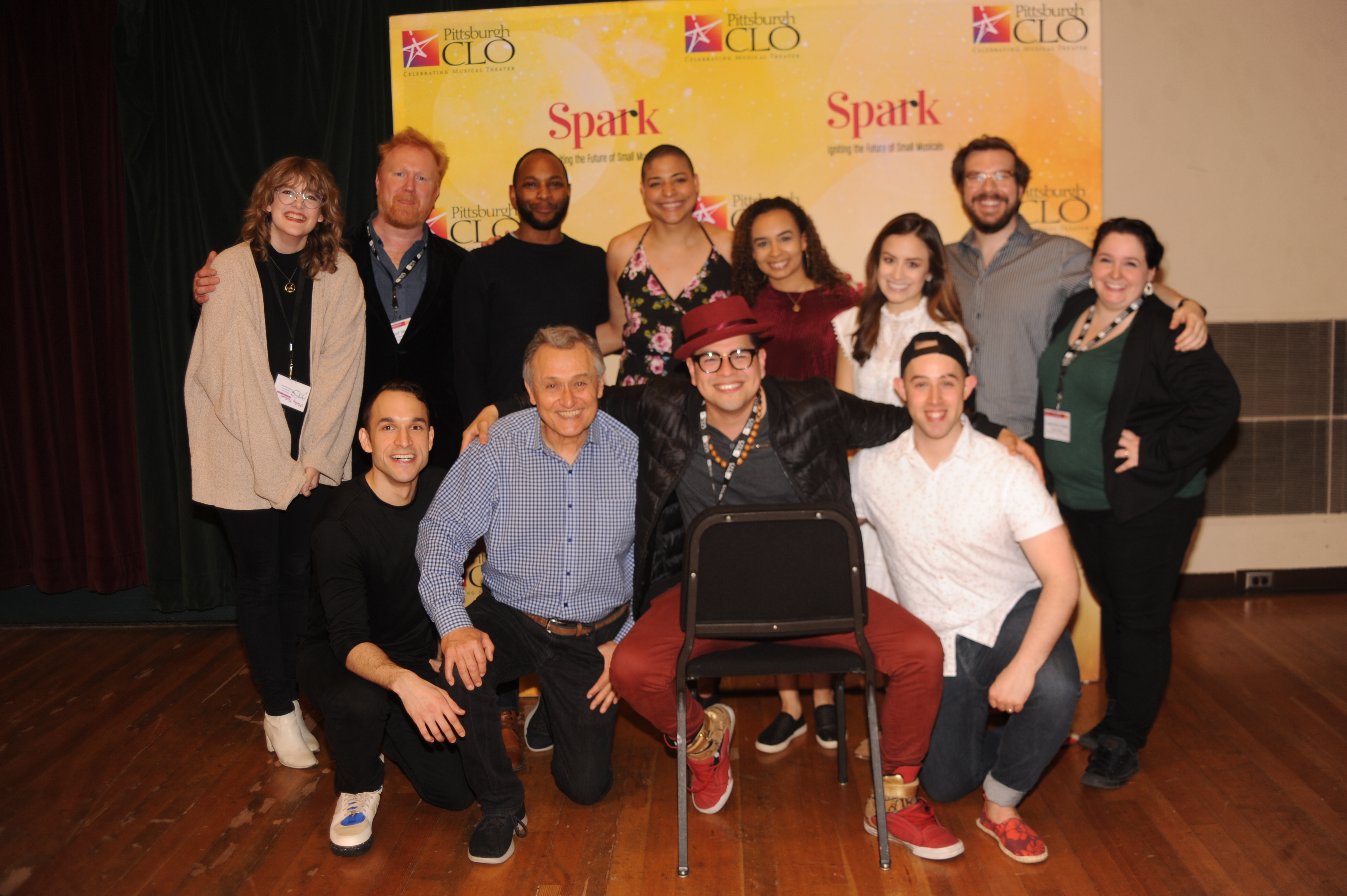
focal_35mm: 35
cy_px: 448
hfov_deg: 54.5
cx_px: 674
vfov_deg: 37.8
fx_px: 1309
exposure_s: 1/125
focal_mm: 35
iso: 320
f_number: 3.5
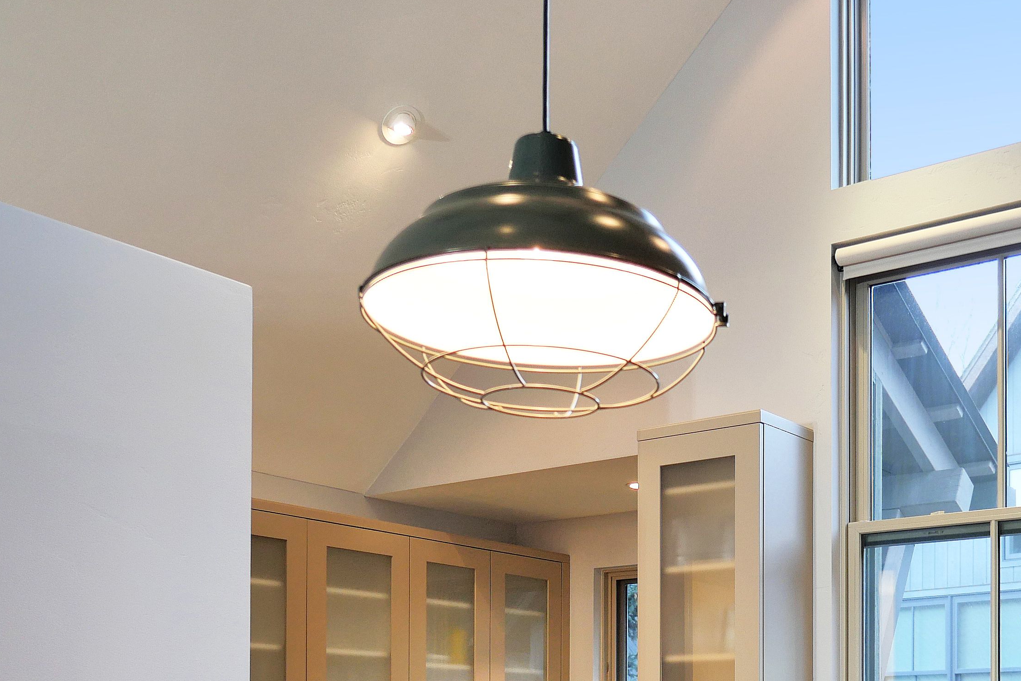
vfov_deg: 29.3
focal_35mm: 42
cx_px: 715
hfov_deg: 45.4
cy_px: 717
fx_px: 1191
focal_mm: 9
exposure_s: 1/60
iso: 800
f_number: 1.7
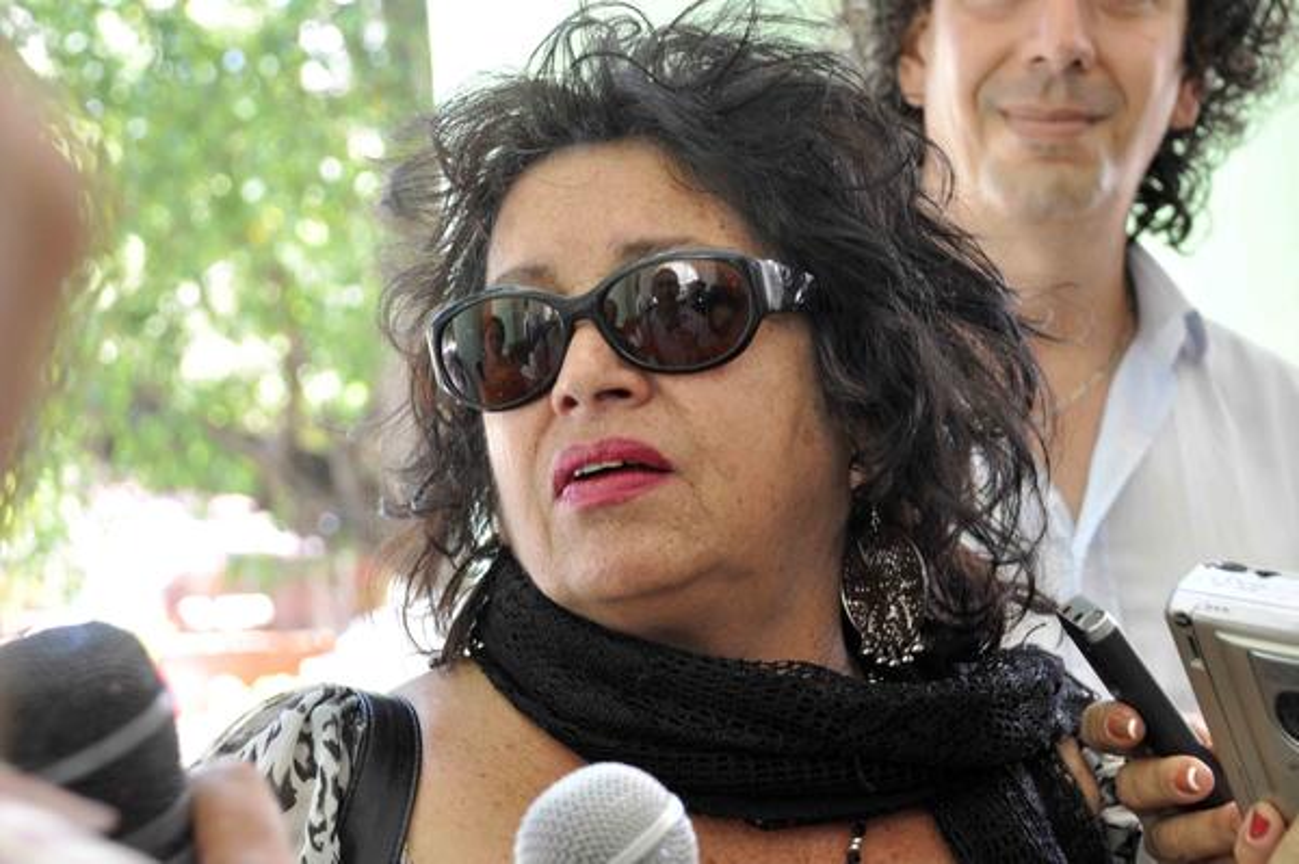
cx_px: 650
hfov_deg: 26.0
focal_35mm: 78
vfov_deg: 17.5
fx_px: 2812
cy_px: 432
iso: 640
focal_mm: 52
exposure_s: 1/20
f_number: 5
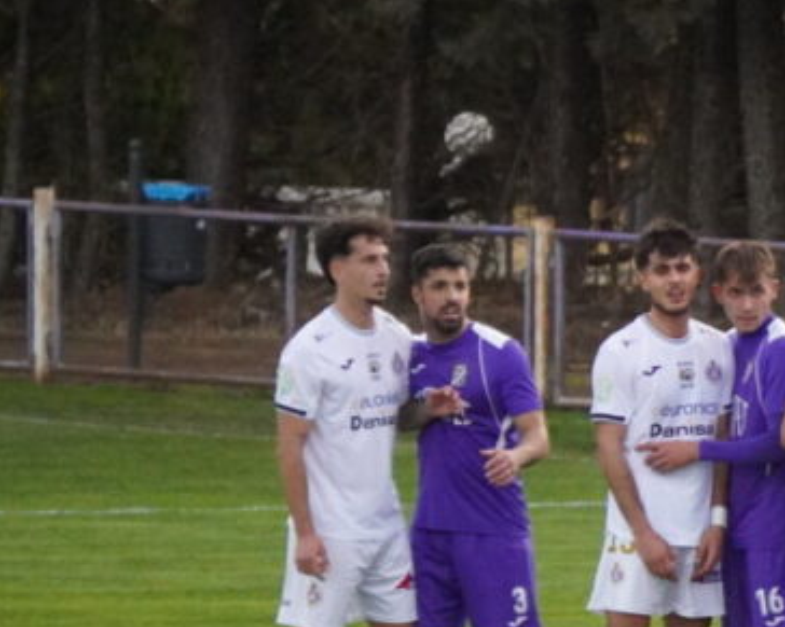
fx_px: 19325
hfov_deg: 2.3
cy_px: 434
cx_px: 962
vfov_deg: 1.9
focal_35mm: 832
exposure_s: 1/2500
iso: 6400
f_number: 6.3
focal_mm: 210
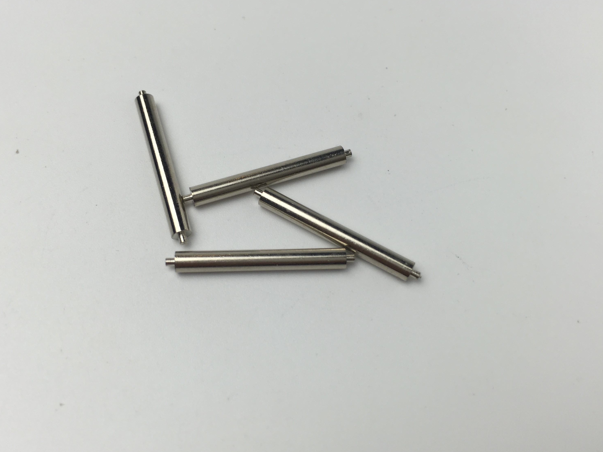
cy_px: 224
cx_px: 272
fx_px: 557
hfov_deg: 56.7
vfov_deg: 44.2
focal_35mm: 32
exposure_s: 1/100
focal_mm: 4.15
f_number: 2.2
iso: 32
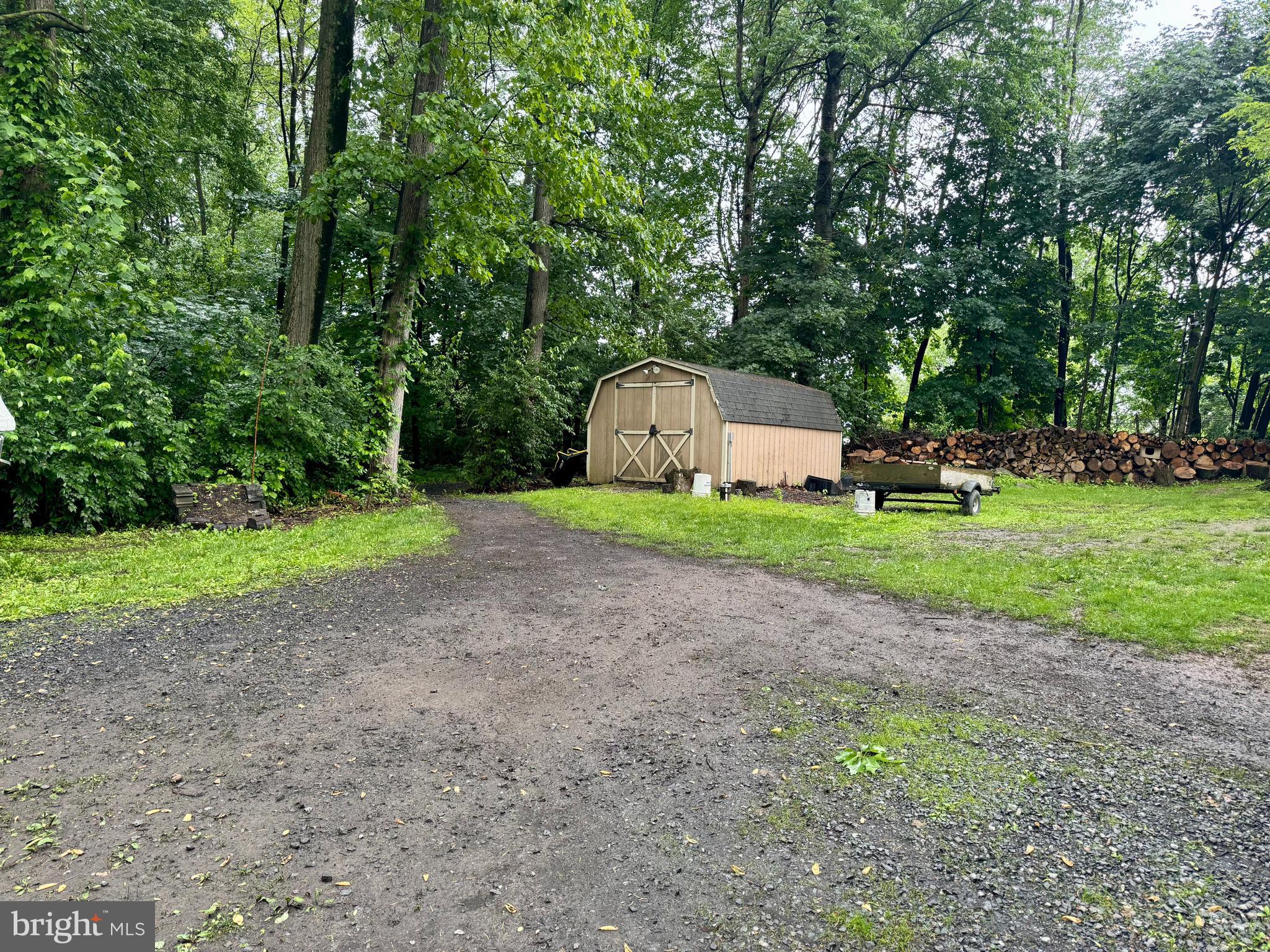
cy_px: 476
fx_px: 881
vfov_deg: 56.8
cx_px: 635
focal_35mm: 24
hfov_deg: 71.6
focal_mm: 6.76
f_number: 1.78
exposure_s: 1/121
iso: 100
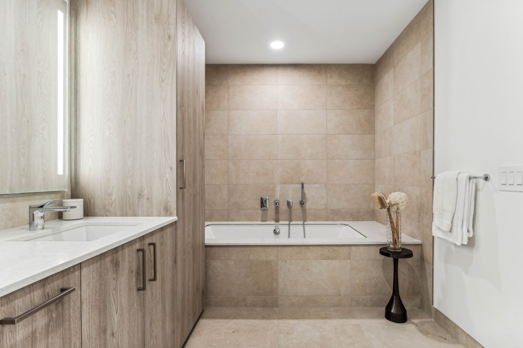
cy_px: 174
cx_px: 262
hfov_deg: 90.0
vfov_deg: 67.4
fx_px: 261
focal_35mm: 18
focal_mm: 18
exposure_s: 1/13
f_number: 8
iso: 320
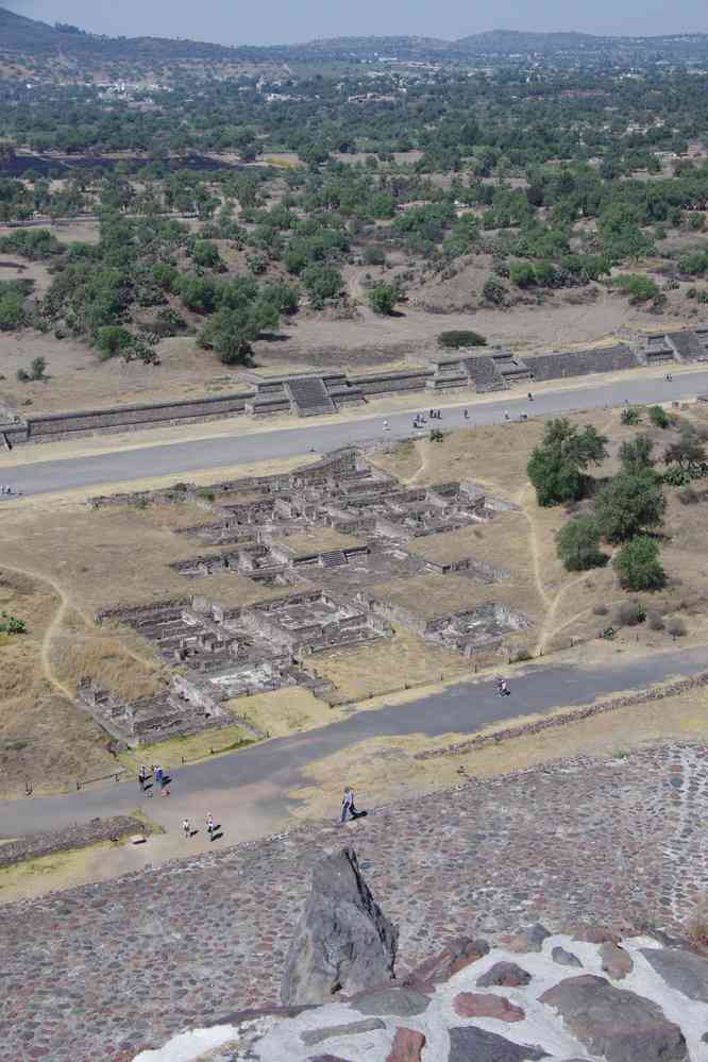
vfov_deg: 37.9
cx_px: 354
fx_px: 1549
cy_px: 531
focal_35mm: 52
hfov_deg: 25.8
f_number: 11
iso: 200
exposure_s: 1/125
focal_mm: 35
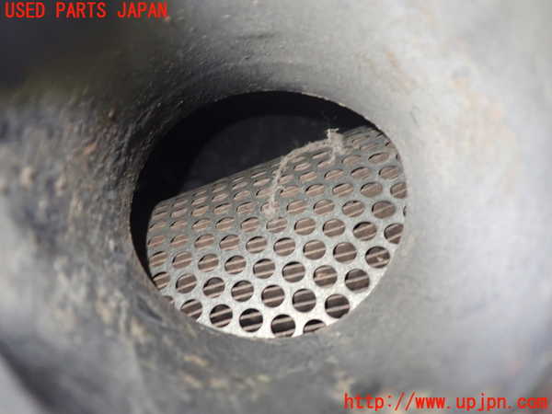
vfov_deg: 46.8
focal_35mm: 30
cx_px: 276
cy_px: 207
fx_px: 478
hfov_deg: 60.0
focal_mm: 5.4
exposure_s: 1/30
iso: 500
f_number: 2.3
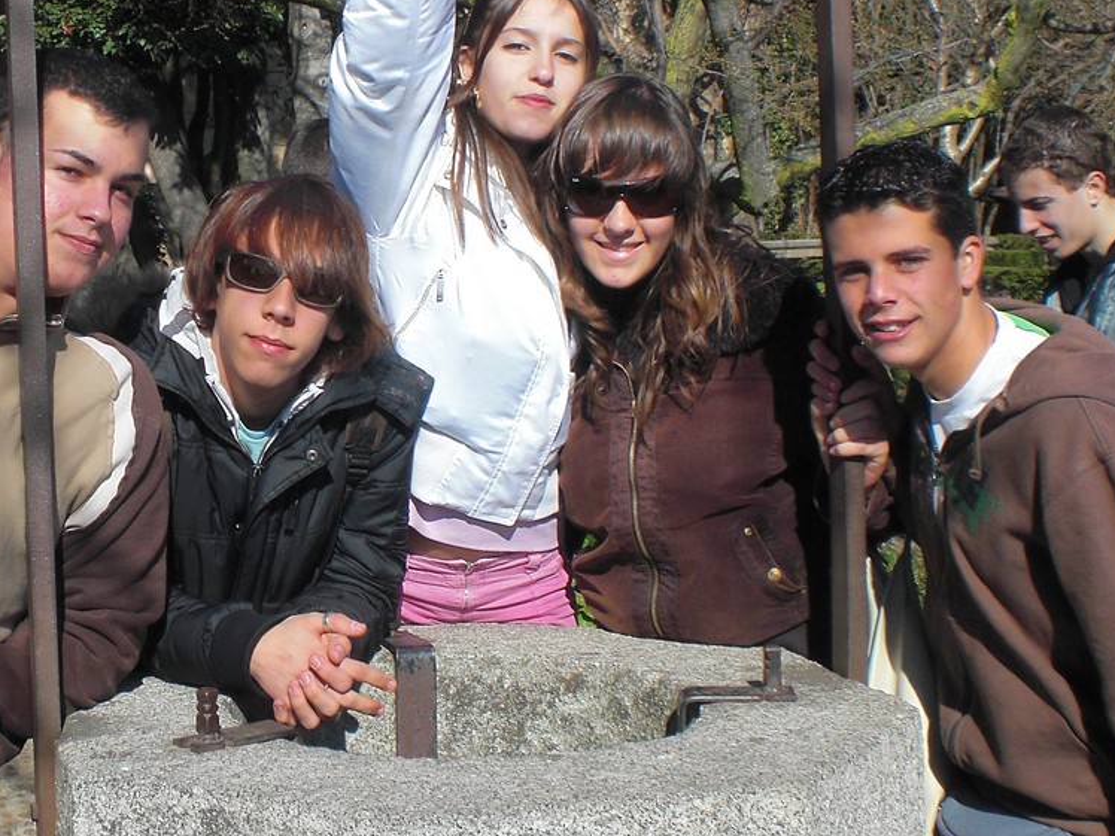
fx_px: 2094
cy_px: 228
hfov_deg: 29.6
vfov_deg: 22.4
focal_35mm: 65
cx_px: 346
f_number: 5.6
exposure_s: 1/500
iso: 64
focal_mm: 6.3
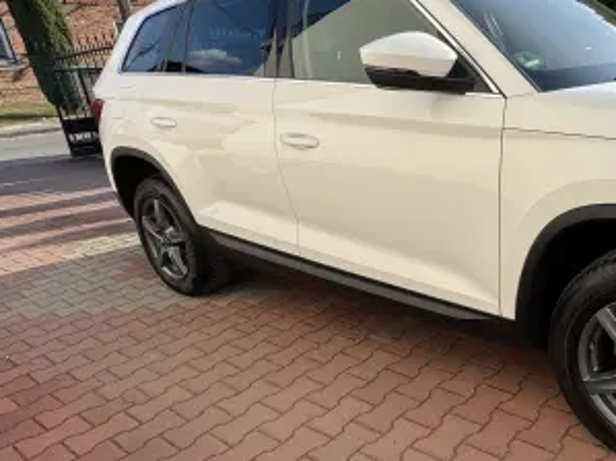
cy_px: 257
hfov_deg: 55.1
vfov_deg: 46.7
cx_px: 507
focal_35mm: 30
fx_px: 534
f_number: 2.2
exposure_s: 1/1637
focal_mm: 2.22
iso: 50
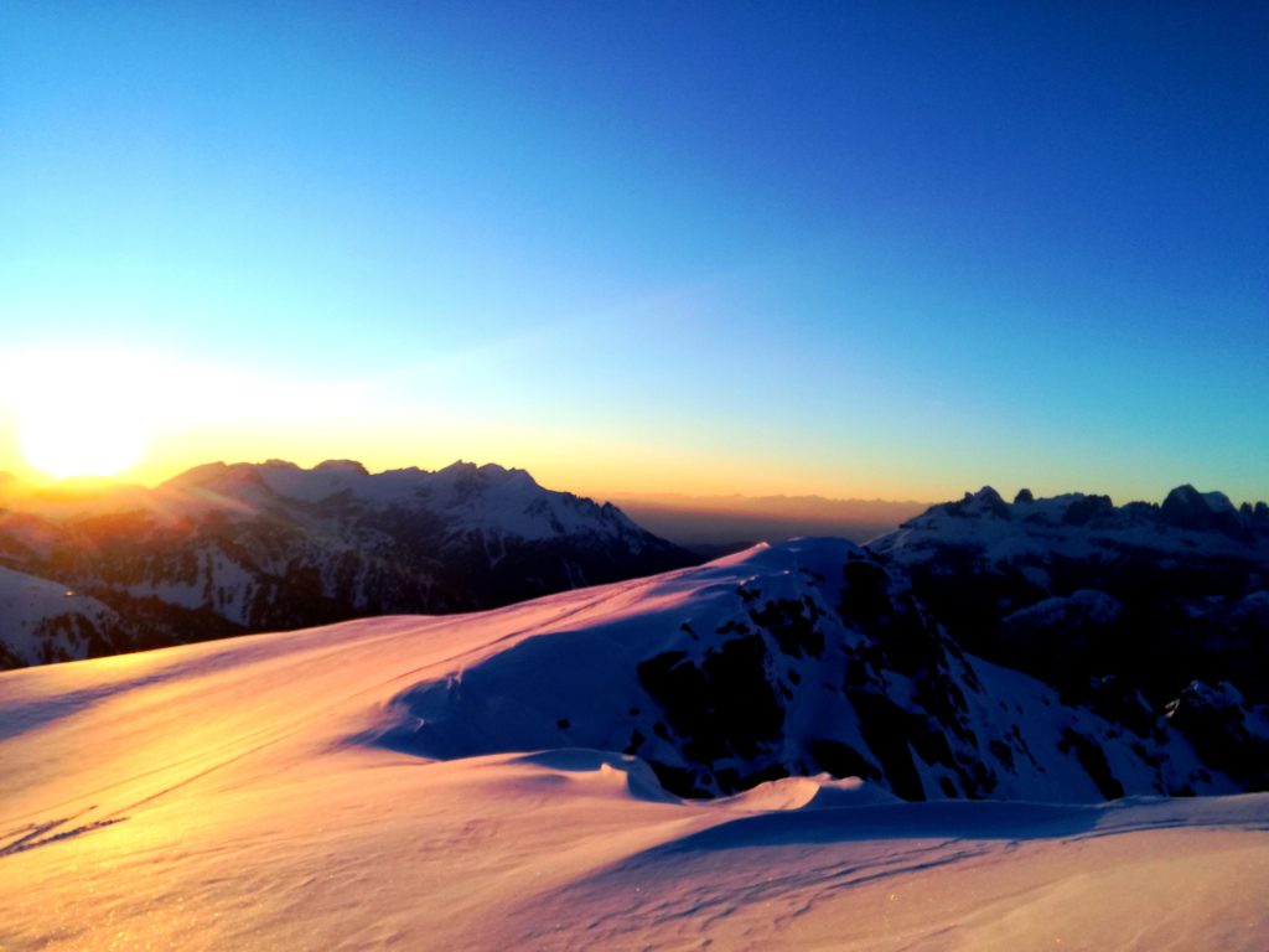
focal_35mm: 27
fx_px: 990
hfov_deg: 65.3
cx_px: 634
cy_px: 476
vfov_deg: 51.4
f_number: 2
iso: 50
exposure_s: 1/559
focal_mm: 3.79
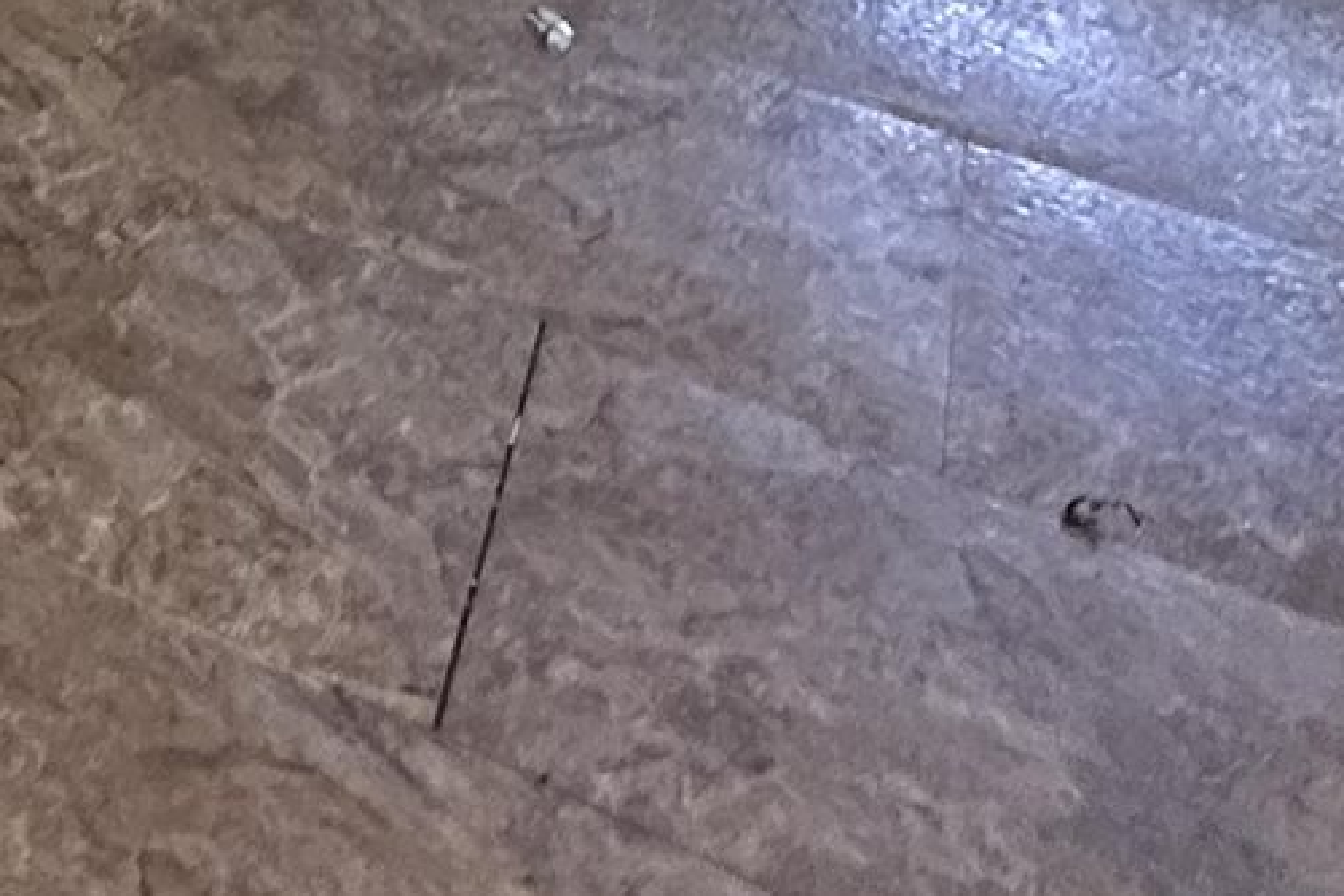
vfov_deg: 13.2
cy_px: -1427
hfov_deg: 27.3
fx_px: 2501
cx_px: -174
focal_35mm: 67
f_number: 2.2
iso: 500
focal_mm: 2.22
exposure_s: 1/60
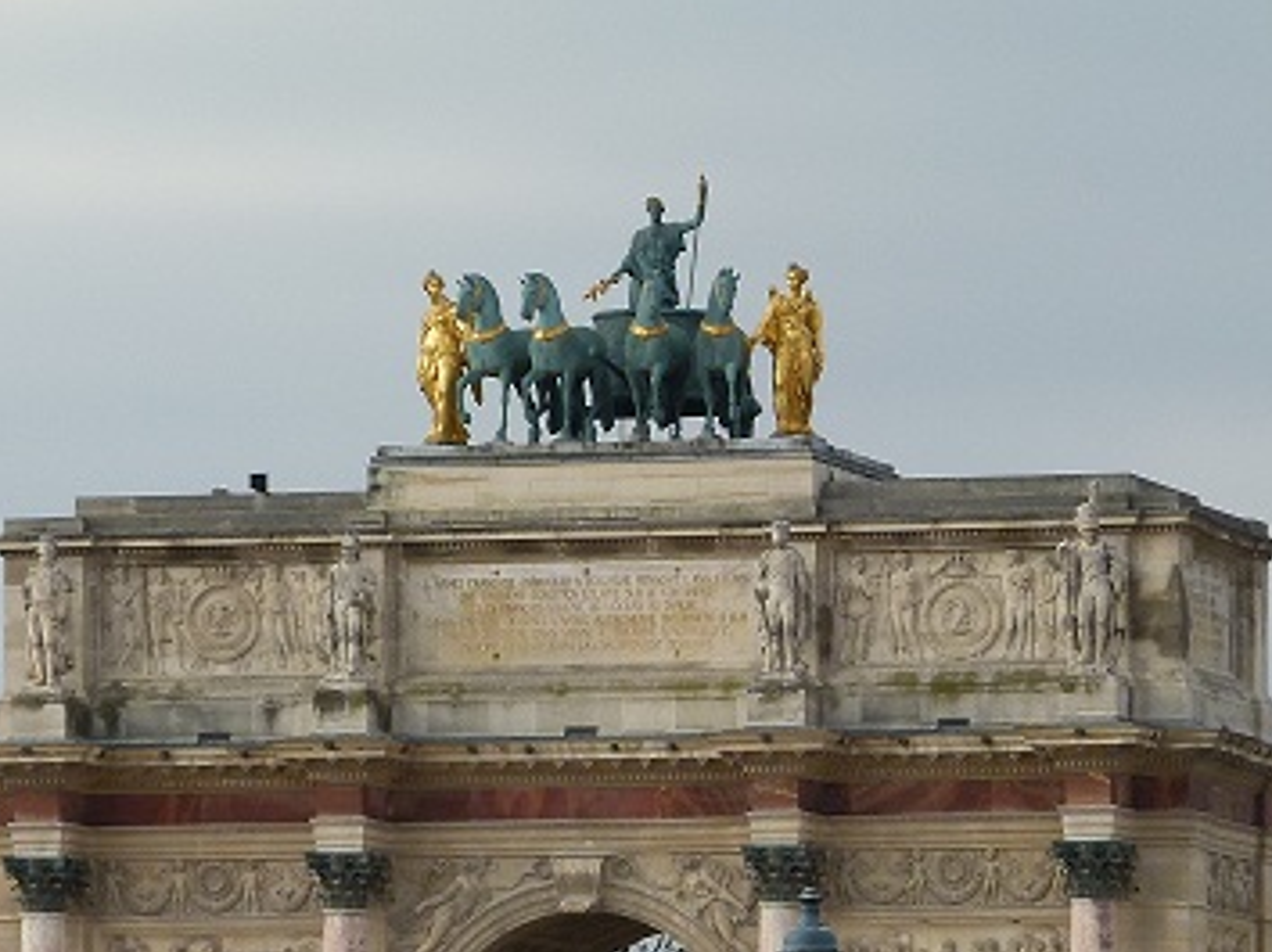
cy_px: 729
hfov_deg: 5.6
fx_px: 12963
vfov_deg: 4.2
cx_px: 791
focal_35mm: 353
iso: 100
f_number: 4
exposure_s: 1/400
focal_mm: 35.2
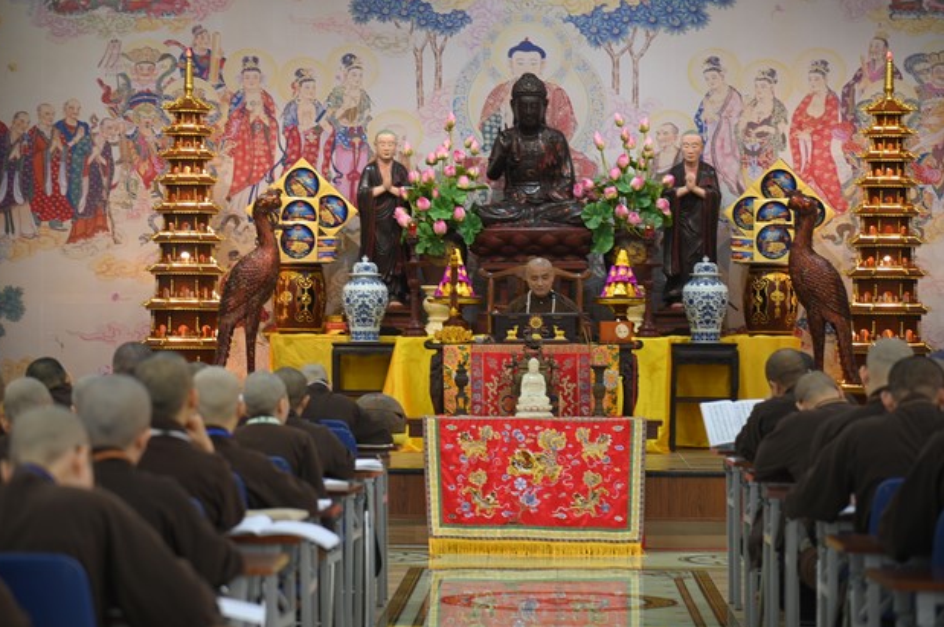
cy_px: 304
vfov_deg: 10.9
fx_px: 3300
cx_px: 451
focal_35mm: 126
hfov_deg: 16.3
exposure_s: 1/60
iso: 360
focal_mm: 120
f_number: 4
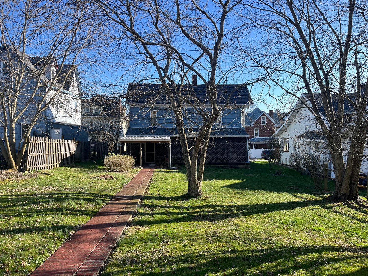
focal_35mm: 26
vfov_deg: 53.1
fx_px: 276
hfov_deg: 67.3
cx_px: 184
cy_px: 138
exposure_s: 1/1372
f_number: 1.6
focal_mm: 5.1
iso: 50
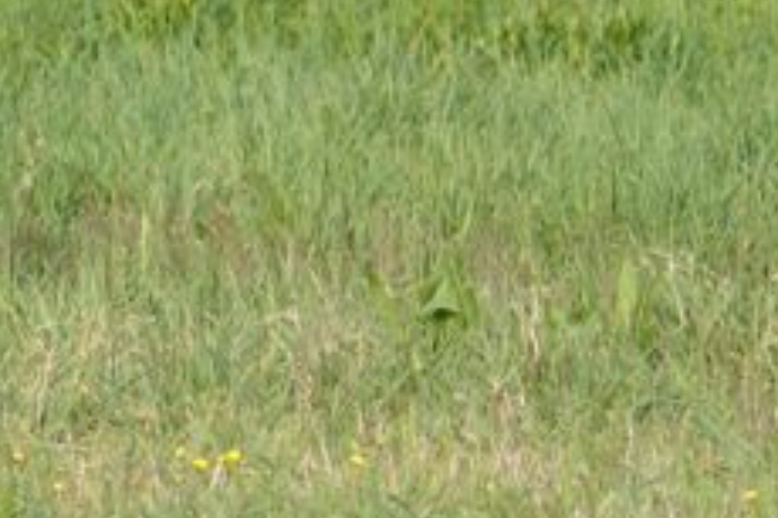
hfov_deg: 2.1
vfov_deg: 1.4
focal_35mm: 979
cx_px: -64
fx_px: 21141
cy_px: 100
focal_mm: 150
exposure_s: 1/2000
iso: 500
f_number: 5
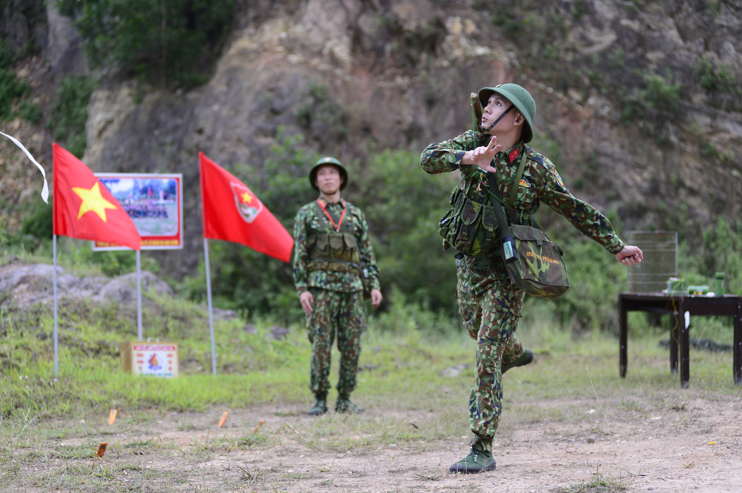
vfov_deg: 17.0
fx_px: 1647
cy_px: 246
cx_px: 371
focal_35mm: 80
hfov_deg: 25.4
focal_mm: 80
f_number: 2.8
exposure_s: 1/500
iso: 200
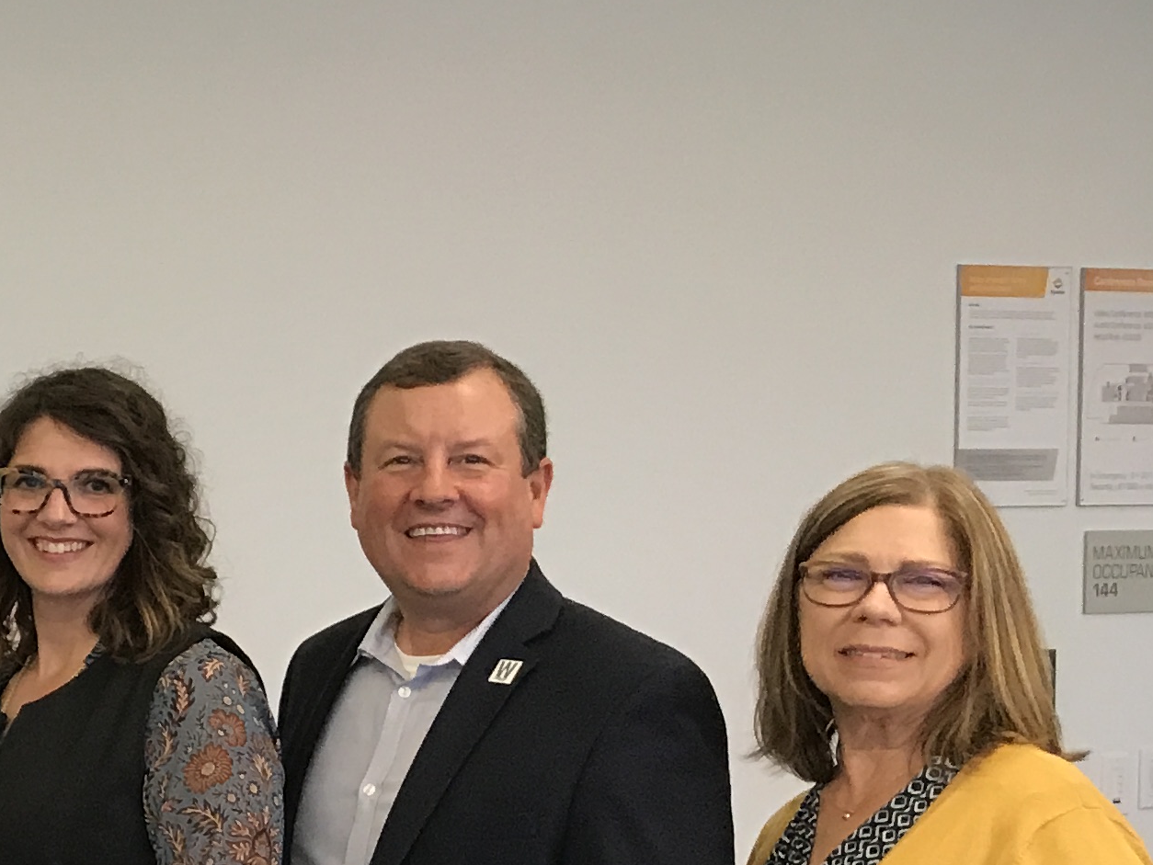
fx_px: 2998
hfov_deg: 18.7
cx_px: -680
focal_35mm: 90
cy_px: 761
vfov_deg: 16.2
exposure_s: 1/30
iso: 40
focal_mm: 3.99
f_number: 1.8
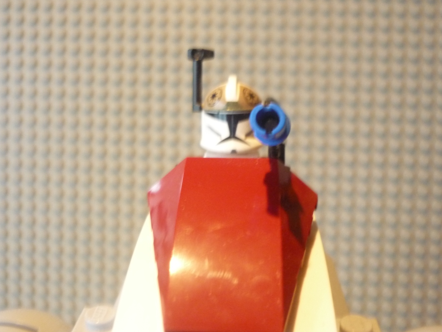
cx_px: 204
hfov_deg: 48.9
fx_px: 485
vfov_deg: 37.7
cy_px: 164
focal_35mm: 38
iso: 400
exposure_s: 1/20
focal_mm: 5.5
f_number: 2.8
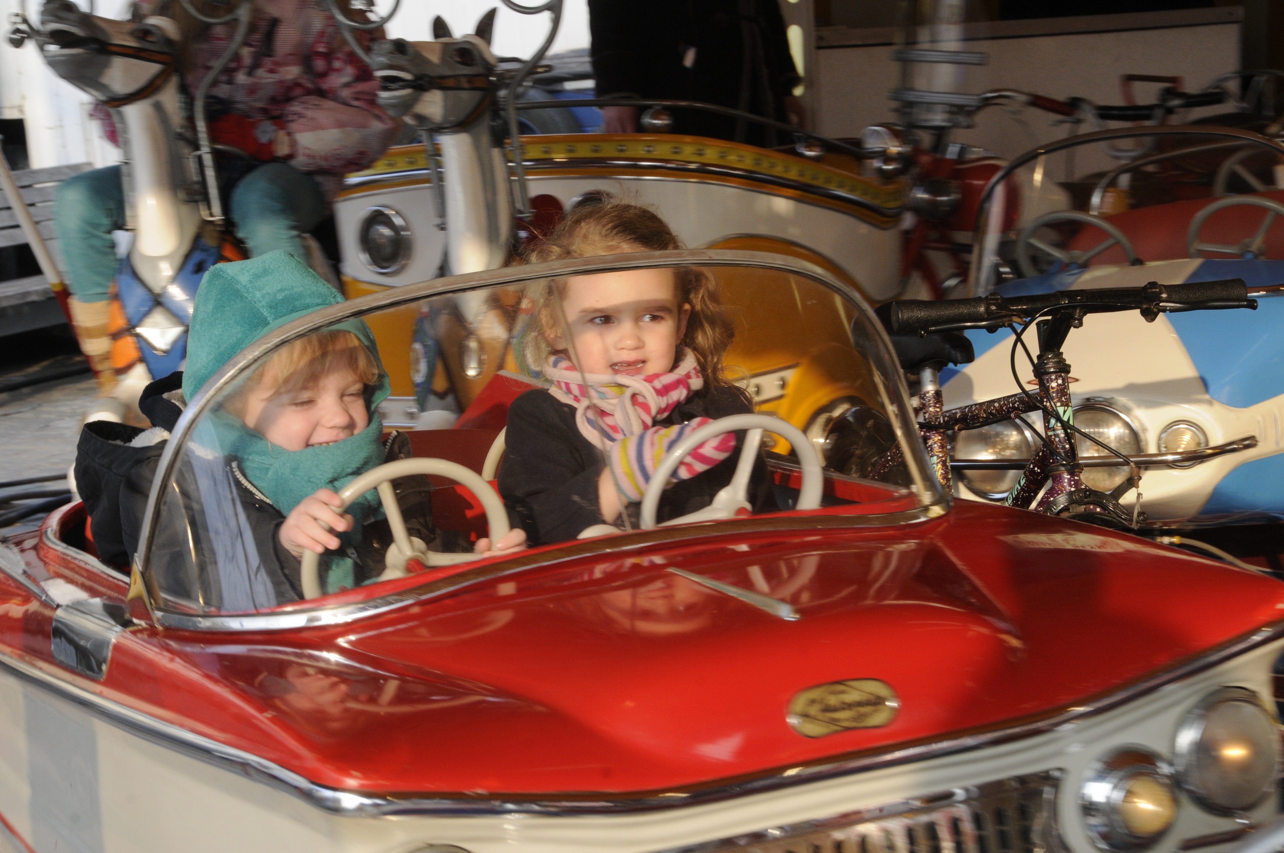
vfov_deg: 17.4
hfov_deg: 26.0
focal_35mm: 78
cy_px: 426
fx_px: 2779
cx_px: 642
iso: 500
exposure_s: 1/100
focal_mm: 52
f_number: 14
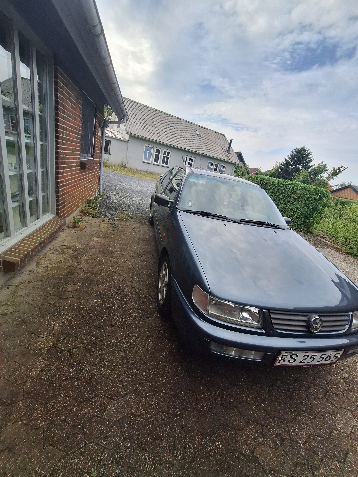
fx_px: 179
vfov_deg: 106.2
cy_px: 238
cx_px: 179
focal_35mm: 13
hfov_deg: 89.9
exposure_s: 1/1217
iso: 40
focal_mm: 1.74
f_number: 2.2
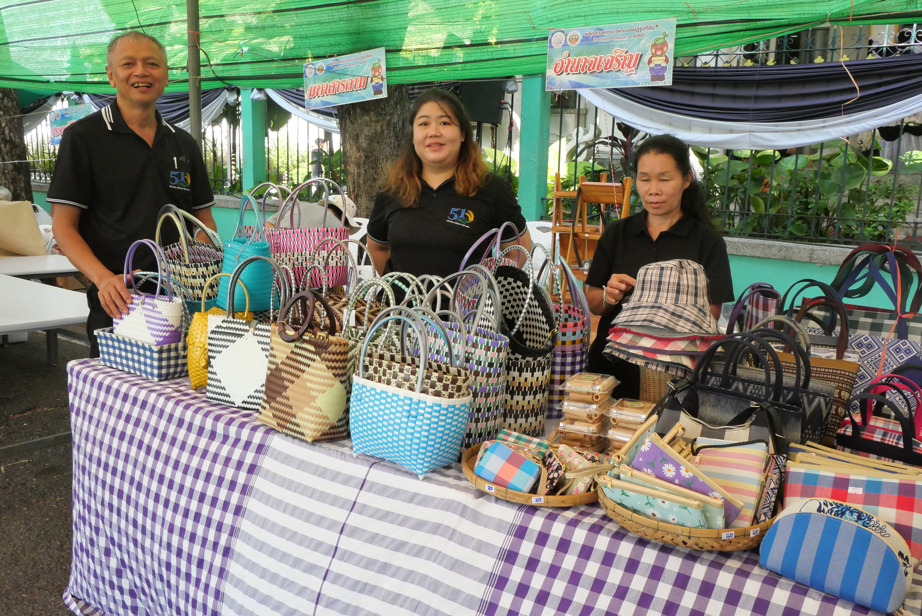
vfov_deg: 42.4
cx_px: 461
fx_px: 794
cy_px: 308
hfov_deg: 60.3
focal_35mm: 31
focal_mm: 15
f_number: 8
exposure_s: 1/500
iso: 3200
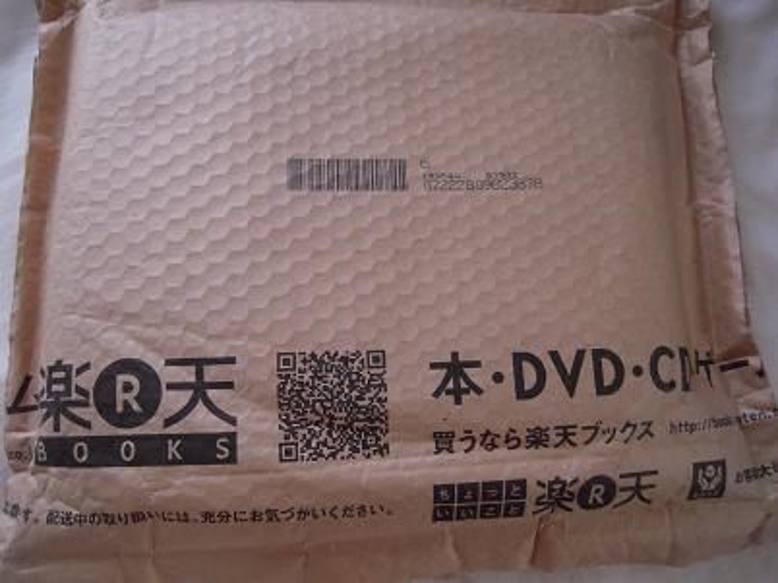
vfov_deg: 49.7
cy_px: 292
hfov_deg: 63.5
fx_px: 629
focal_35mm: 28
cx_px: 389
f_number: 2.7
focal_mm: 5
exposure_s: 1/125
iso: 640
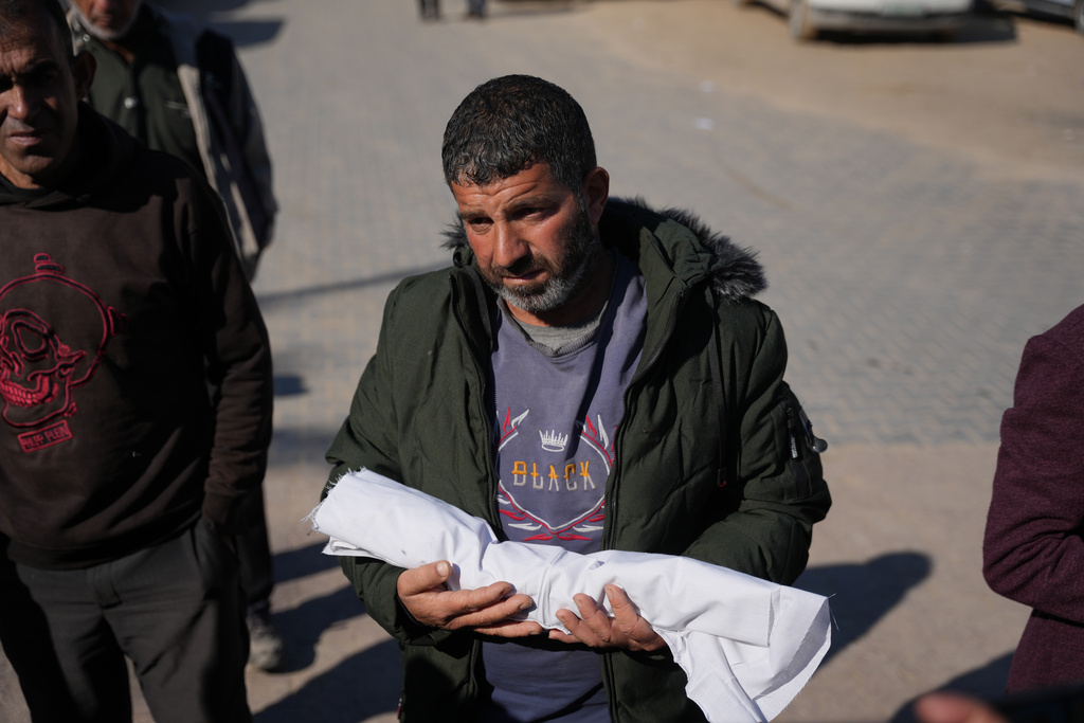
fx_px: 1343
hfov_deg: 44.0
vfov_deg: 30.1
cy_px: 362
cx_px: 542
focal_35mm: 45
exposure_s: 1/5000
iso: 100
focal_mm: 44.6
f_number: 2.8
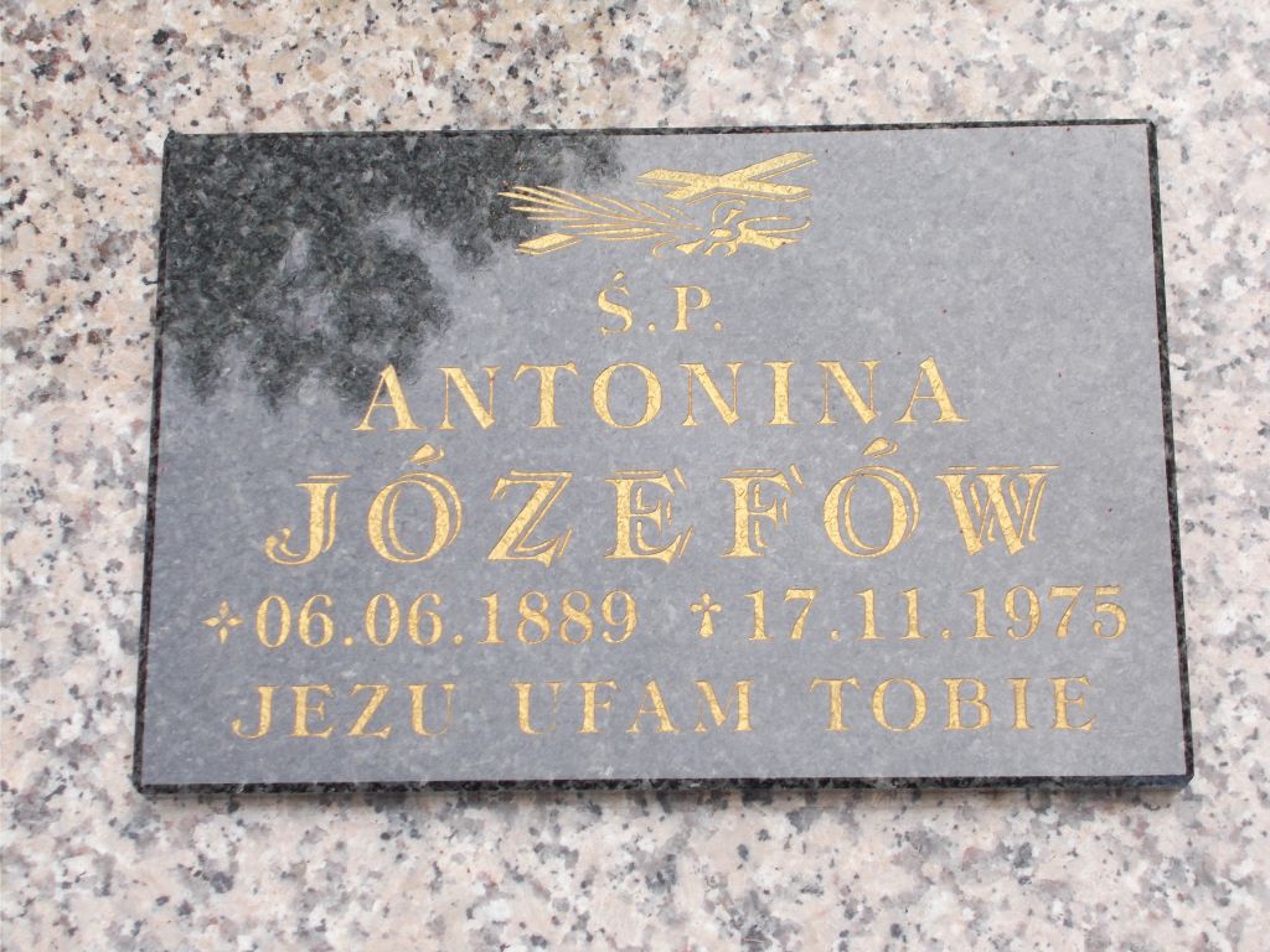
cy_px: 476
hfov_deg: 25.7
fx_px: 2788
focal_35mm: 76
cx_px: 635
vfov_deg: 19.4
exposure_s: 1/125
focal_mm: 13.5
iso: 80
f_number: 5.8
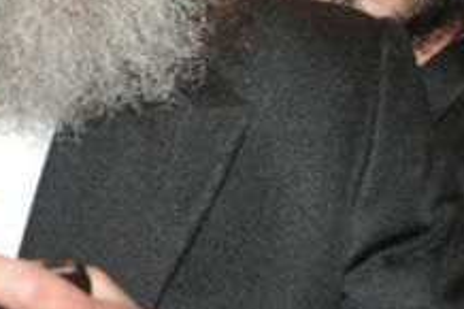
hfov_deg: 14.1
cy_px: -177
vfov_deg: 9.4
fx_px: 1816
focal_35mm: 141
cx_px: -98
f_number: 4
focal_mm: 20
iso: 800
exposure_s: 1/60
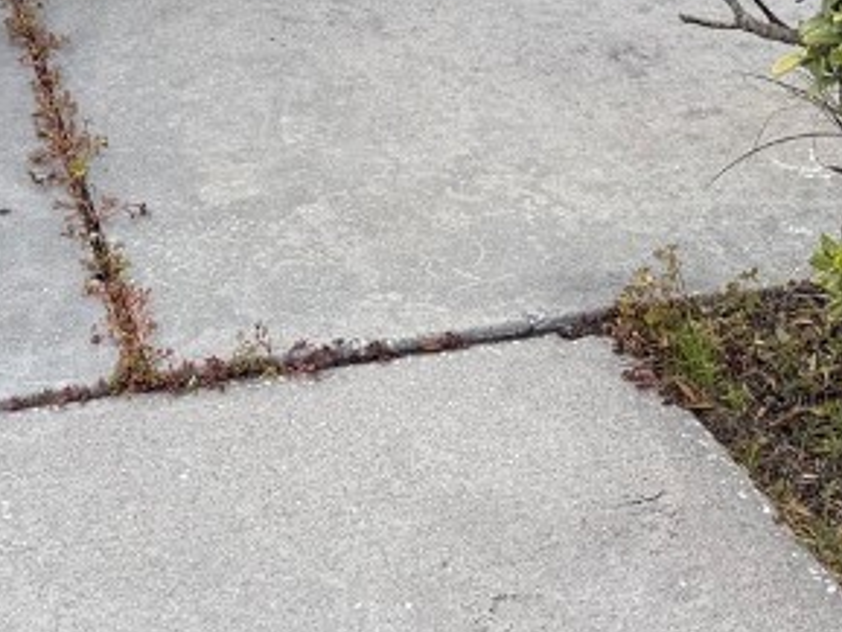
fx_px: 2068
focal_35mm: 85
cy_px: -419
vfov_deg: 15.5
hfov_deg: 22.7
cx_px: 154
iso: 100
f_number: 1.78
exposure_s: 1/2907
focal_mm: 6.76
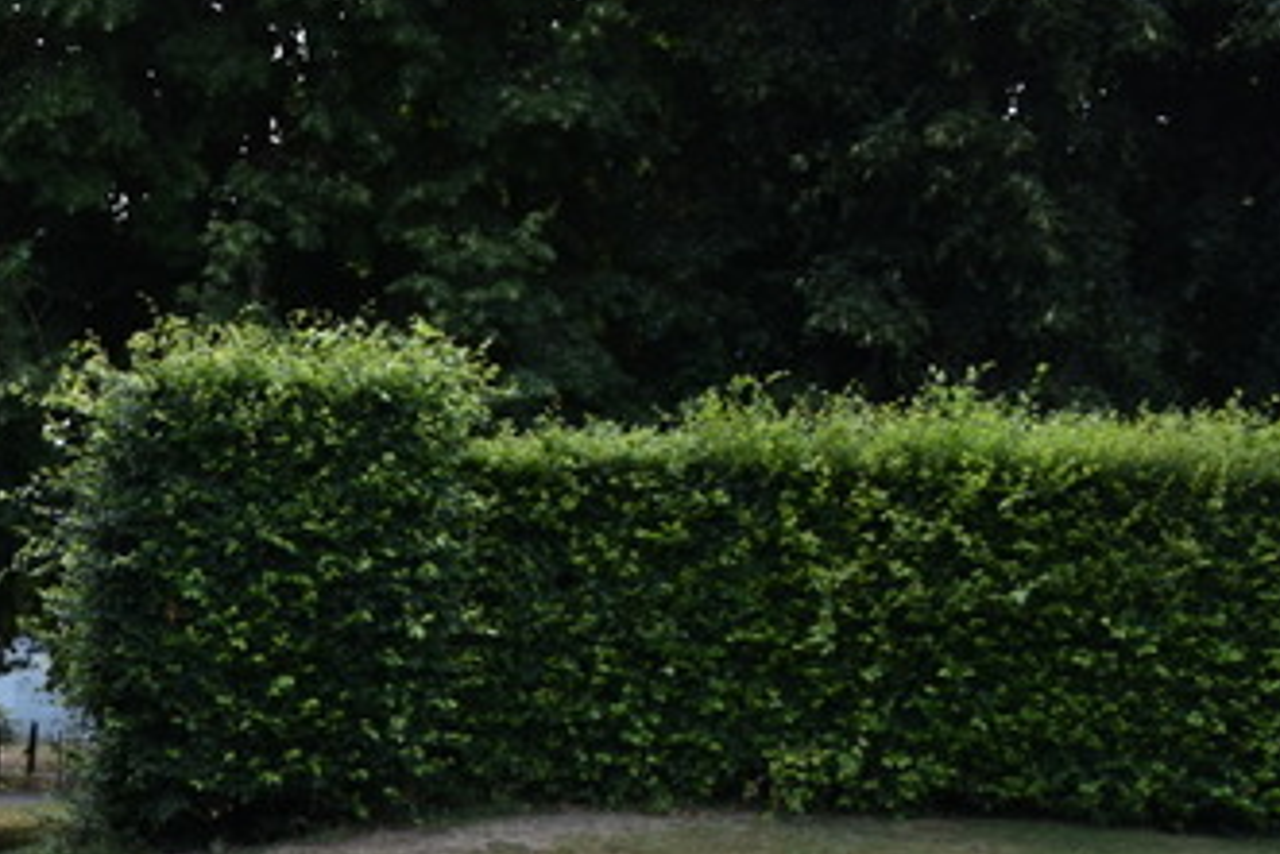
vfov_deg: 17.5
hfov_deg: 24.6
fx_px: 2597
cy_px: 1130
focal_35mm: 73
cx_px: -329
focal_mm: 18
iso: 360
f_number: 8
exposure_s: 1/250
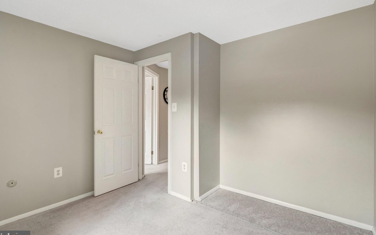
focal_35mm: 17
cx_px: 184
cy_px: 114
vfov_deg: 68.0
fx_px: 174
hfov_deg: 94.3
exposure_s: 1/40
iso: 1250
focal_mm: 16
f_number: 8
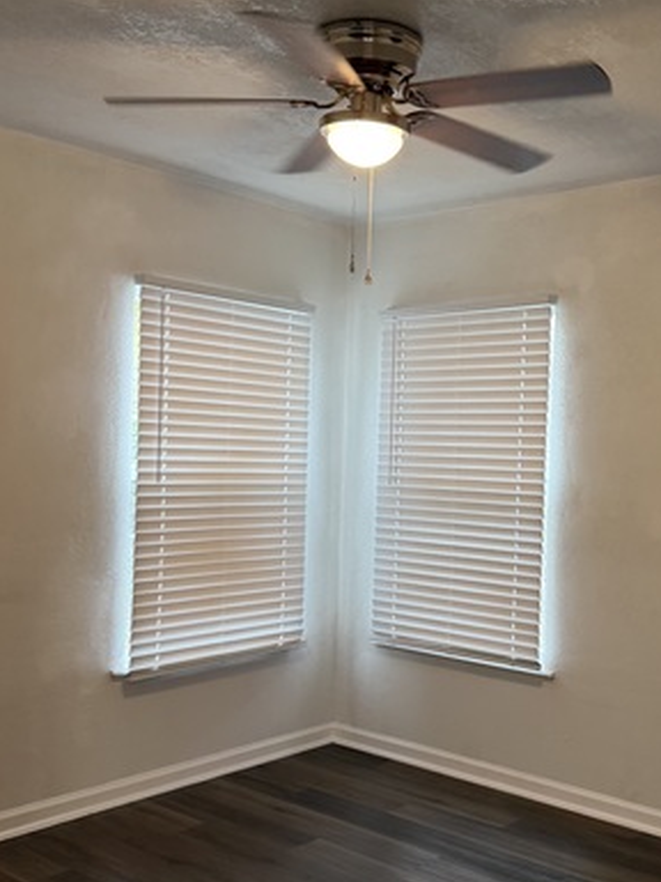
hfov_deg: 35.6
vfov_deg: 46.8
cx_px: 436
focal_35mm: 40
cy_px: 469
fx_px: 1018
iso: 200
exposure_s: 1/60
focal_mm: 6.76
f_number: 1.78
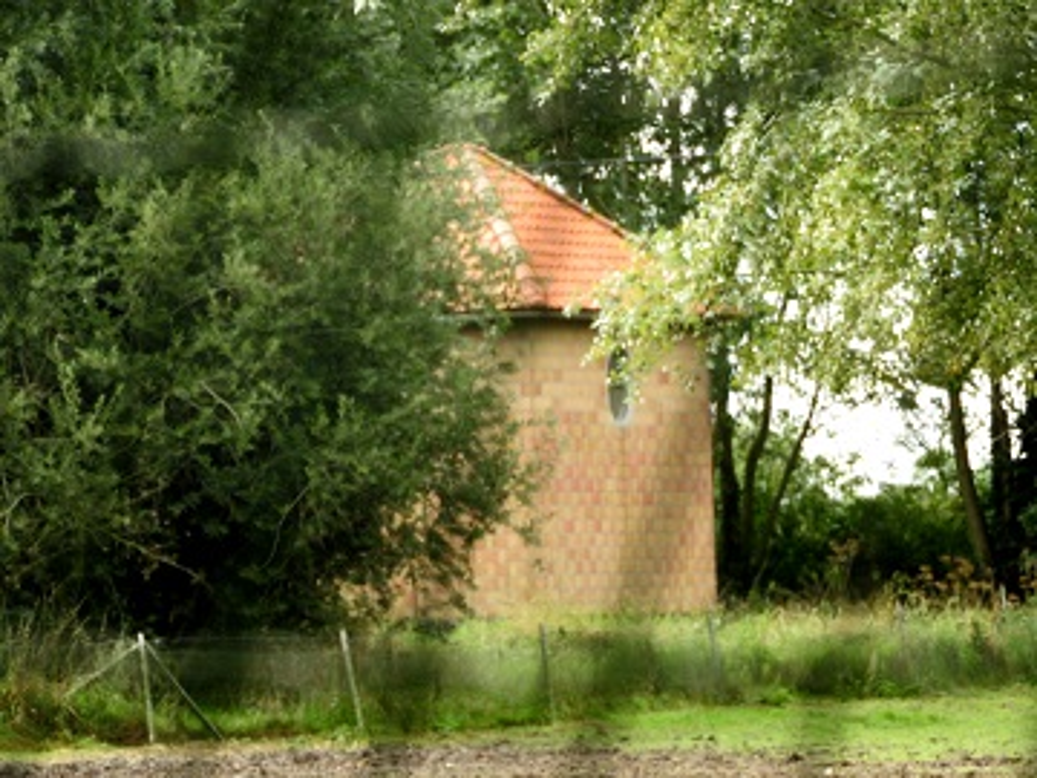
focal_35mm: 270
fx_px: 8088
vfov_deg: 5.5
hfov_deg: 7.3
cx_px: 518
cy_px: 389
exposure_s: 1/125
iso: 220
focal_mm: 48.4
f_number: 5.5
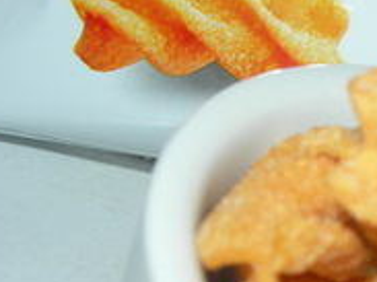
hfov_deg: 17.7
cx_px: 486
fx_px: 1132
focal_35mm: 104
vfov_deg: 14.1
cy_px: 236
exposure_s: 1/60.1
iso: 50
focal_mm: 7.8
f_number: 4.8
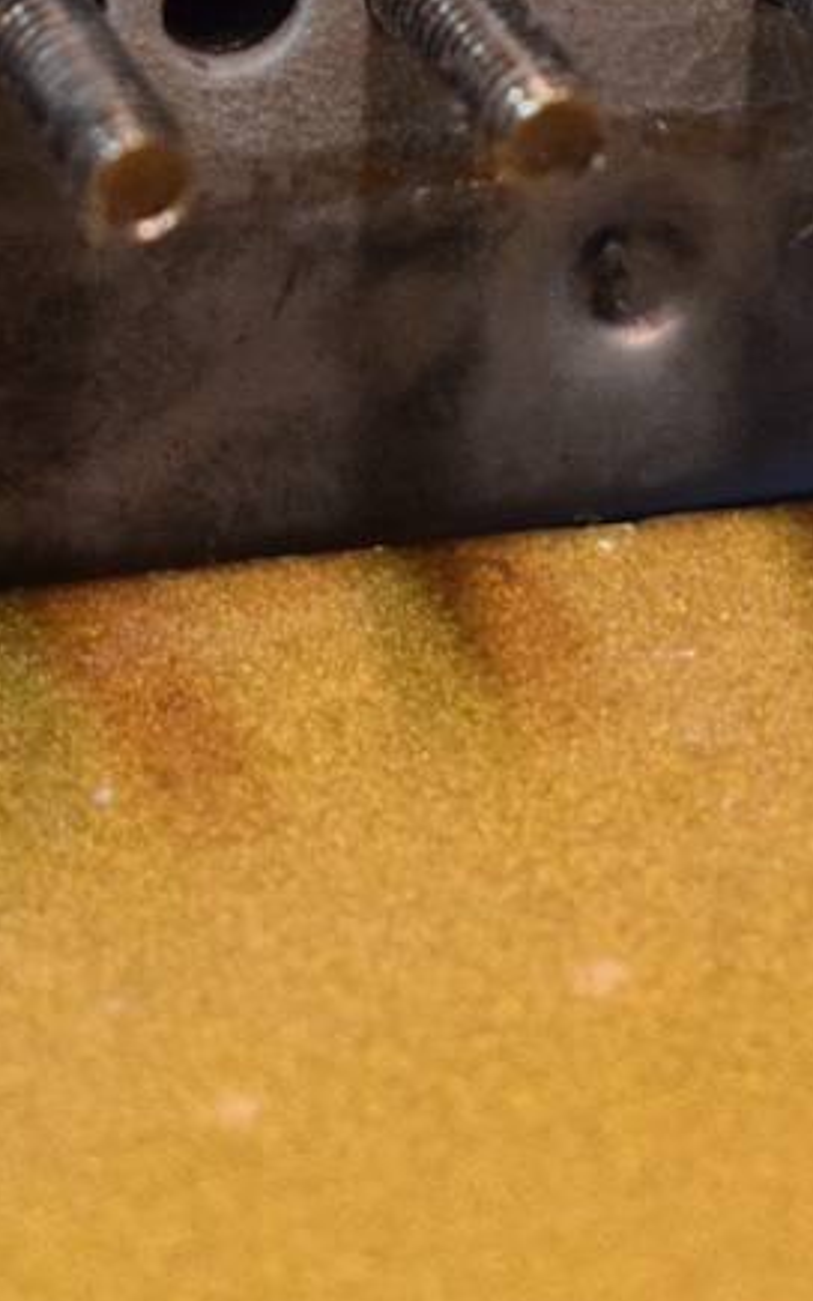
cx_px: 1022
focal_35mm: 253
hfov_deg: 5.2
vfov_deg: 8.3
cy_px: 164
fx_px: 8966
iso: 2800
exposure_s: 1/125
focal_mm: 48
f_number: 5.3
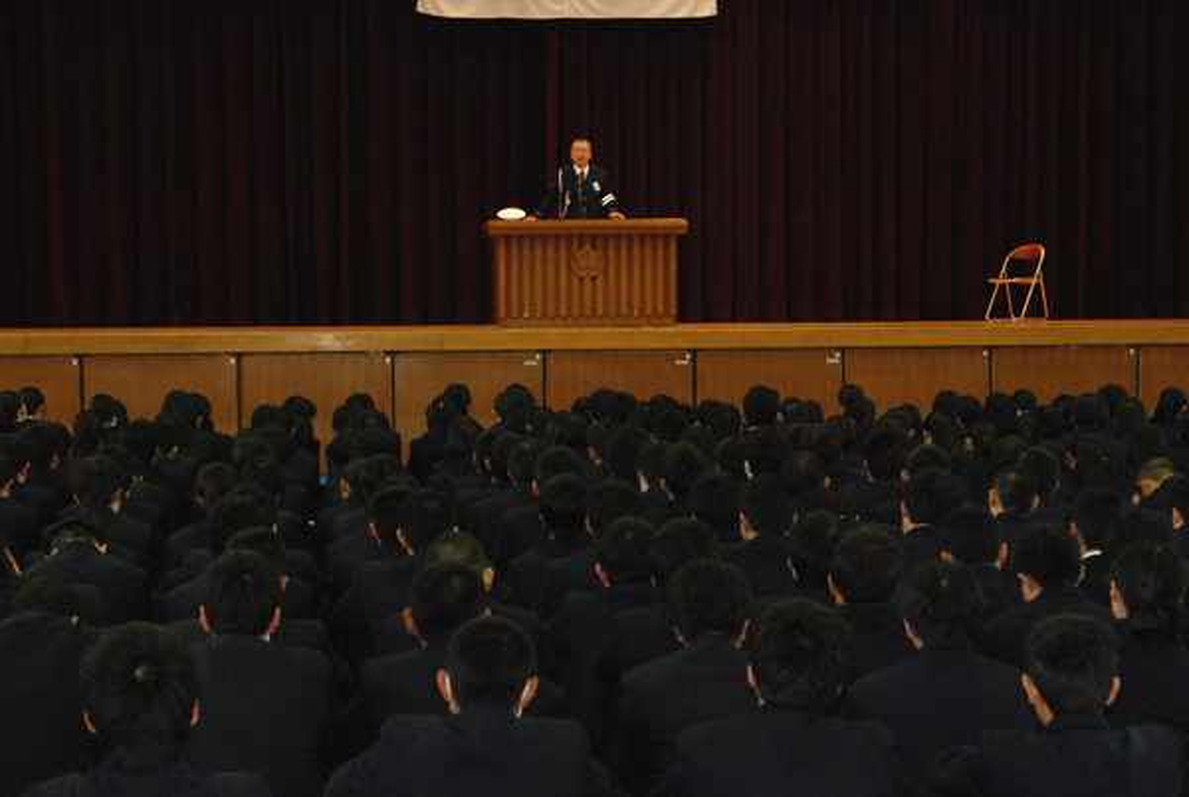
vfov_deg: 18.2
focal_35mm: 75
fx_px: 2481
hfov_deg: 27.0
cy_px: 398
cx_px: 594
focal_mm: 50
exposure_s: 1/60
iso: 1600
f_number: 5.6
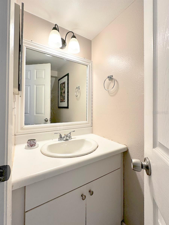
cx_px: 84
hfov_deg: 85.7
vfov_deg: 102.1
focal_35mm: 14
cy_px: 112
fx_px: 91
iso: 100
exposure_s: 1/120
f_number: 2.2
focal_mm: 2.22
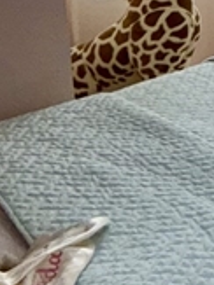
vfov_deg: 25.8
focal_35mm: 66
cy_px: -70
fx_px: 545
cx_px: 498
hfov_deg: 14.9
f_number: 2.2
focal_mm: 2.22
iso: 50
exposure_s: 1/122
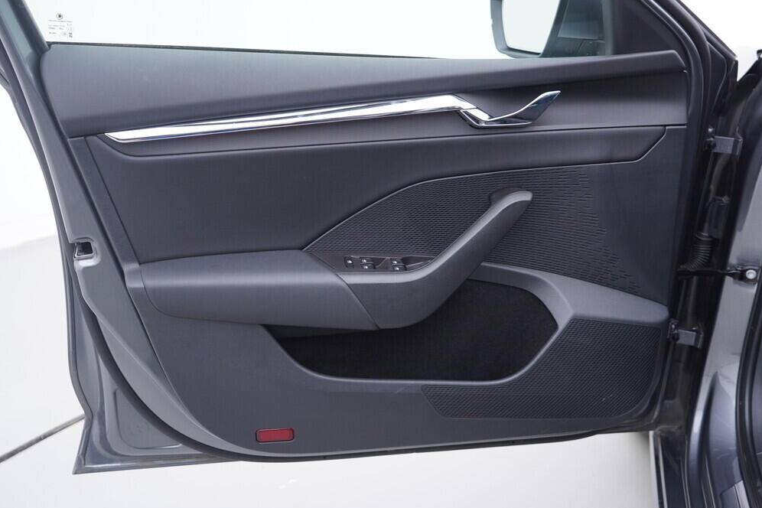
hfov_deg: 51.9
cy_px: 254
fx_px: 783
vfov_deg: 35.9
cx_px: 391
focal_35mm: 37
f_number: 2.8
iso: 125
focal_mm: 24
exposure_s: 1/40
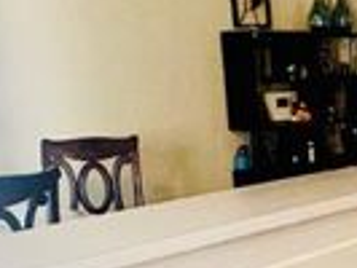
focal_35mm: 74
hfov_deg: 23.3
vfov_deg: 19.4
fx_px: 764
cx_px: 466
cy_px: 257
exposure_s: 1/63
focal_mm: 2.22
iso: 80
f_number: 2.2
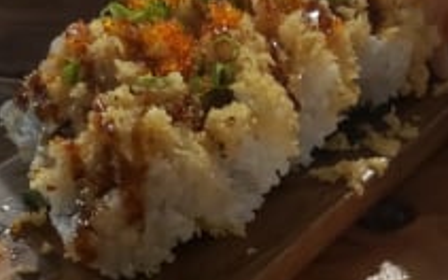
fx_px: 1087
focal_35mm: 89
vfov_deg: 14.6
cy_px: 244
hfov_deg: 23.3
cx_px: 259
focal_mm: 4.3
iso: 250
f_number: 1.5
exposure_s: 1/15
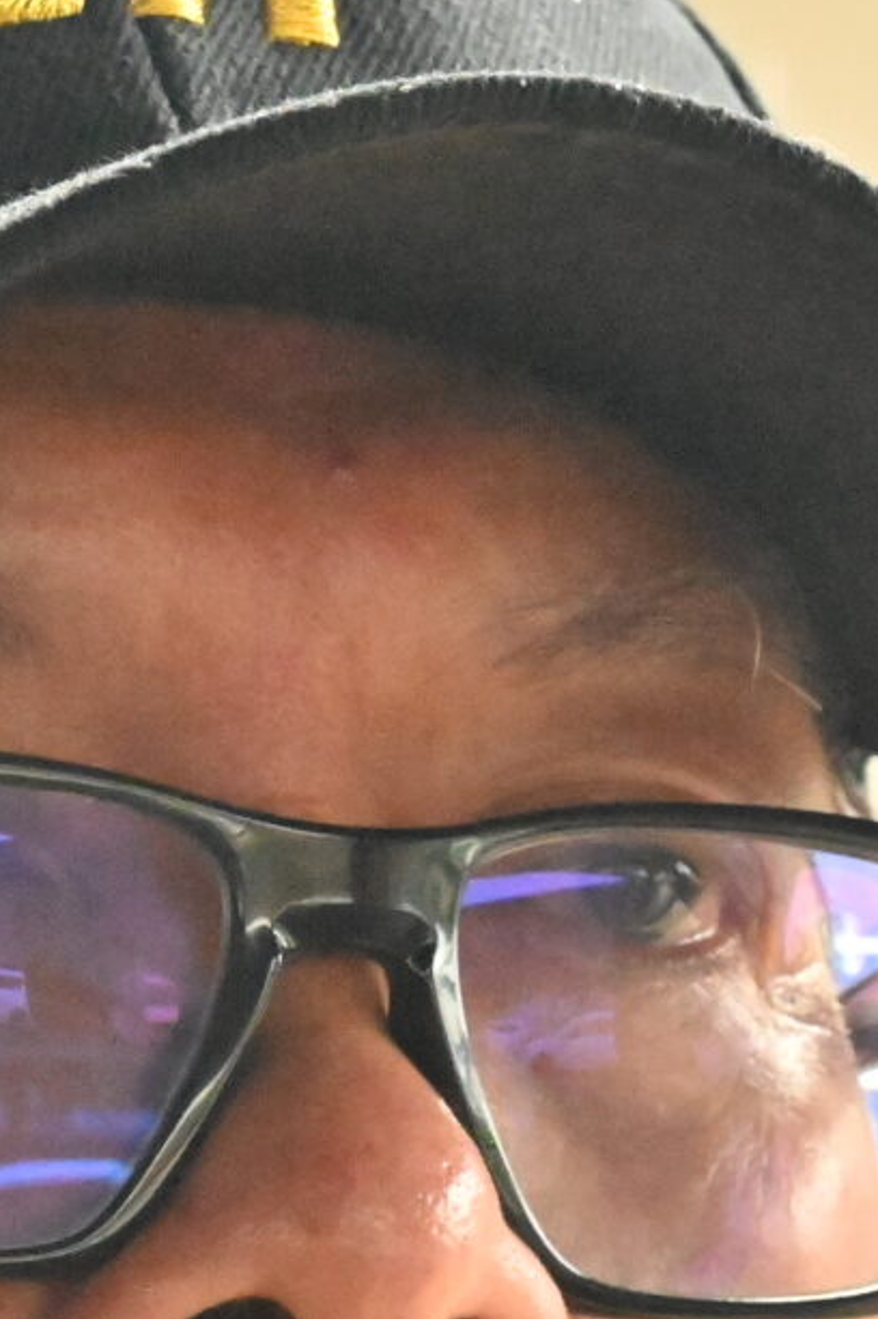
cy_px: 1244
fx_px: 17578
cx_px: 607
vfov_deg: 4.3
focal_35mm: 480
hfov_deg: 2.9
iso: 8000
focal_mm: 98
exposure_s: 1/320
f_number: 11
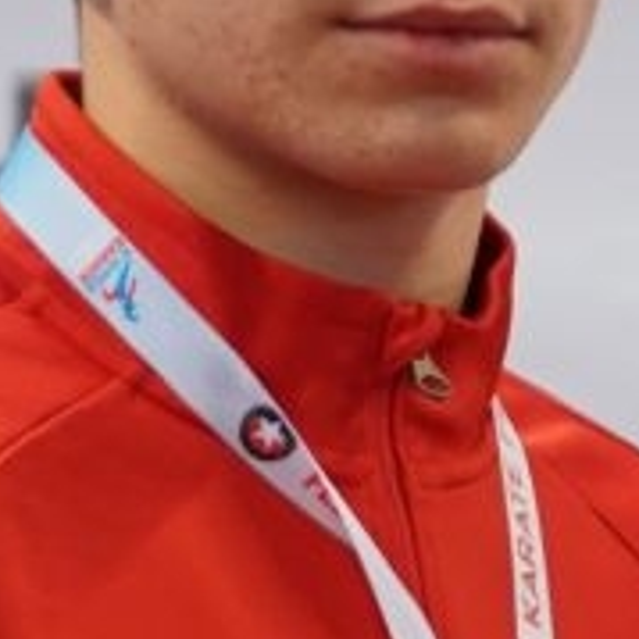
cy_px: 732
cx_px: 2320
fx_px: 24936
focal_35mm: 1194
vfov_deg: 1.5
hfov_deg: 1.5
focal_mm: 140
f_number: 2.8
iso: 400
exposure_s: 1/125
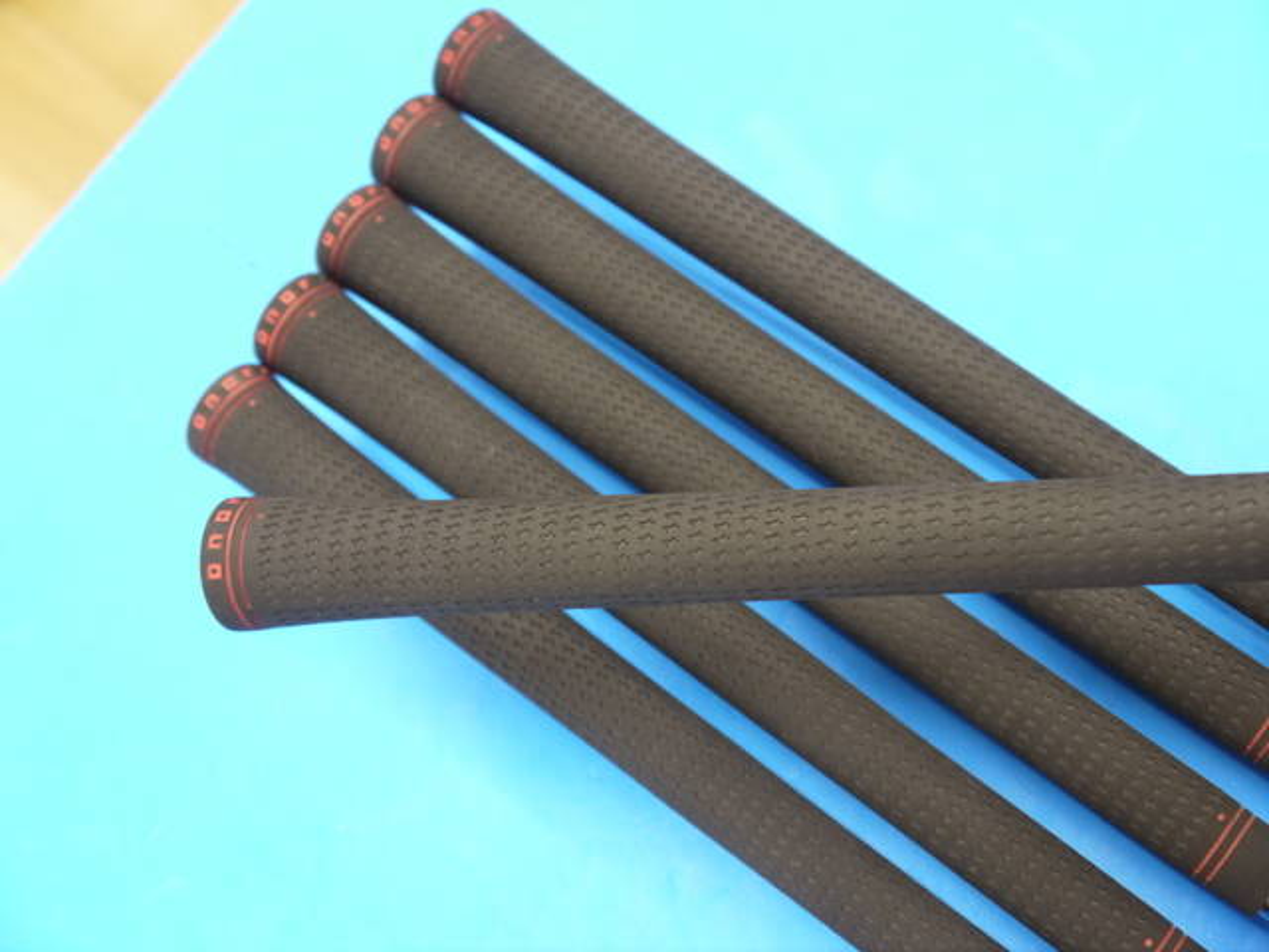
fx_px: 1833
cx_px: 634
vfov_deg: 29.1
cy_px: 476
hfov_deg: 38.2
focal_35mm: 50
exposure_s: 1/60
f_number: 4.6
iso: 800
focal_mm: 25
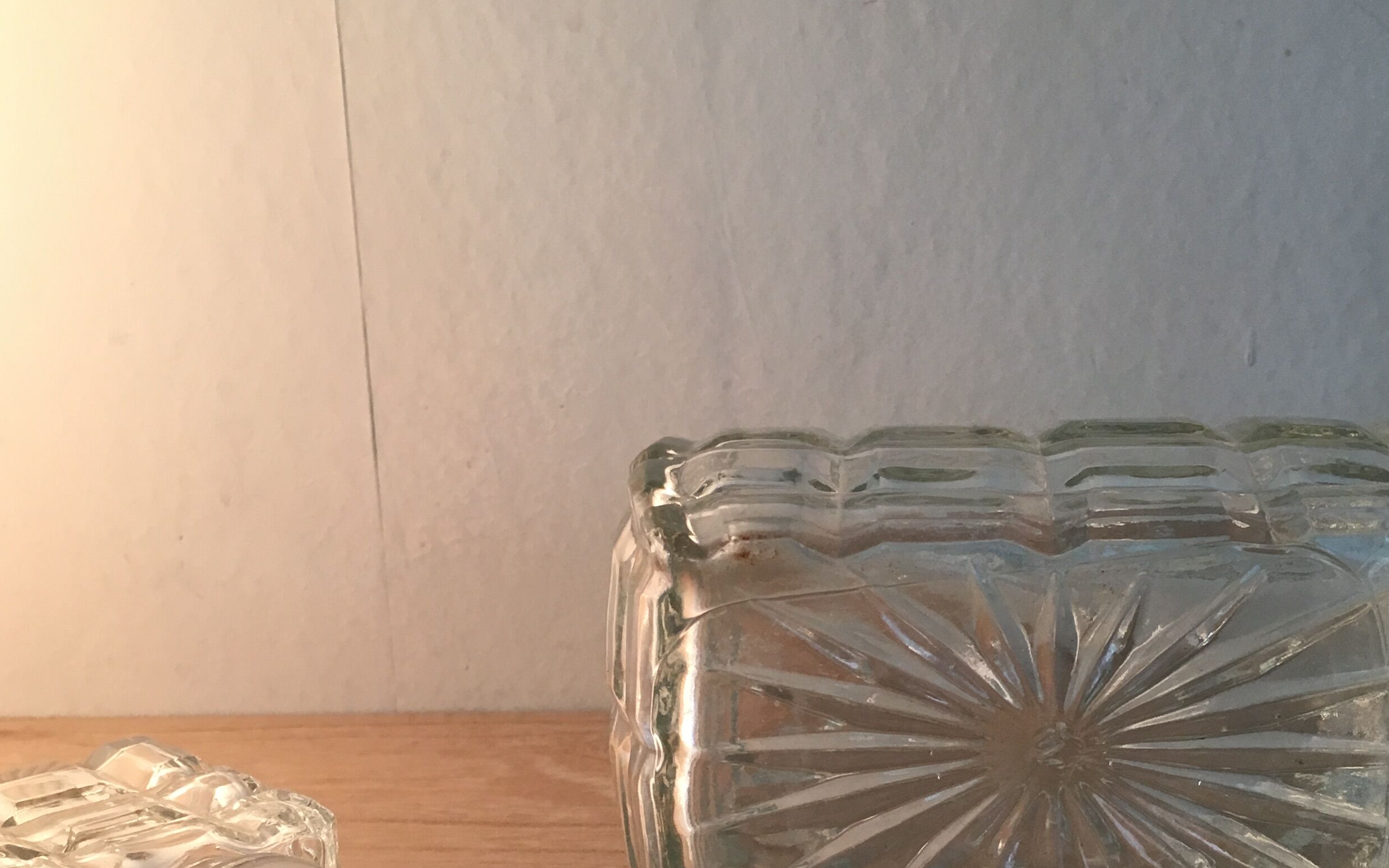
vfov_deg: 25.4
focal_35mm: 50
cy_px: 678
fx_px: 1893
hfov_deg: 40.2
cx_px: 772
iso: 50
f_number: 2.2
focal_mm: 4.15
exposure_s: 1/33
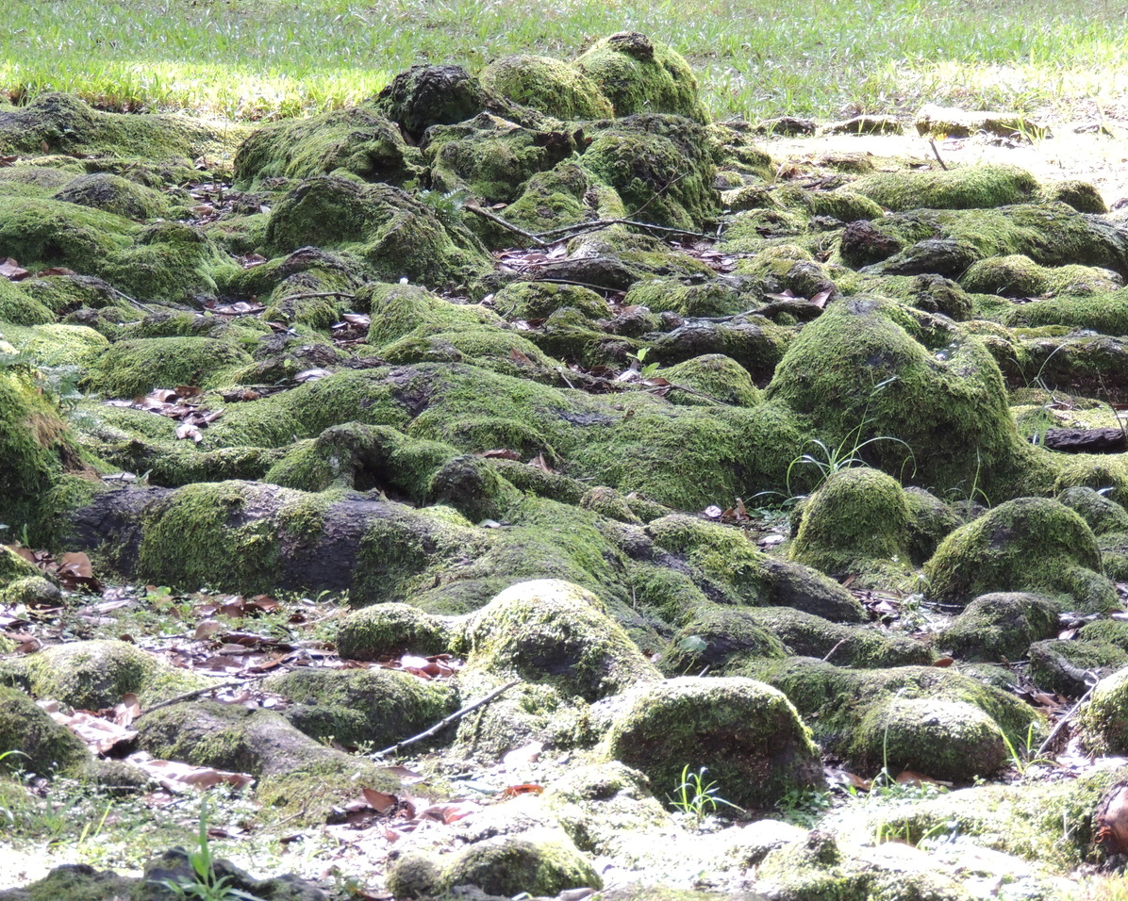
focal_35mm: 209
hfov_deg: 9.2
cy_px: 450
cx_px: 526
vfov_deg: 7.4
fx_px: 6975
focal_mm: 35.6
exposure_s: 1/125
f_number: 4.6
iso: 400
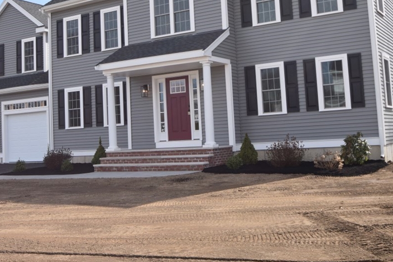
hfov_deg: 41.1
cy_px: 77
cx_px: 182
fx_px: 524
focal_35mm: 48
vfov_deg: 27.8
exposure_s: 1/200
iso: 100
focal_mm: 22
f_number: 9
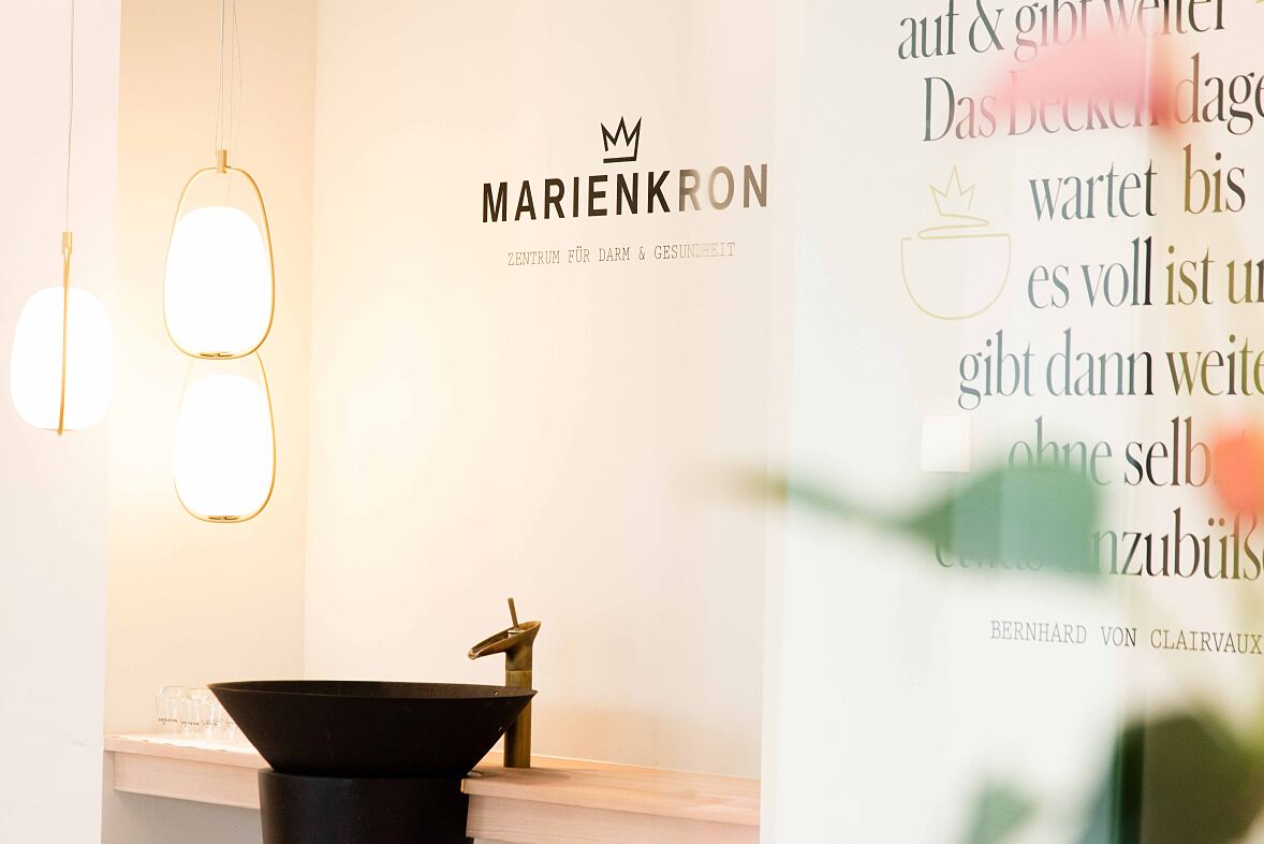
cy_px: 422
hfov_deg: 17.1
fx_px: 4214
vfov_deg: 11.4
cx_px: 632
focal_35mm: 120
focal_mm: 120
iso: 1600
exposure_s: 1/125
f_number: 5.6
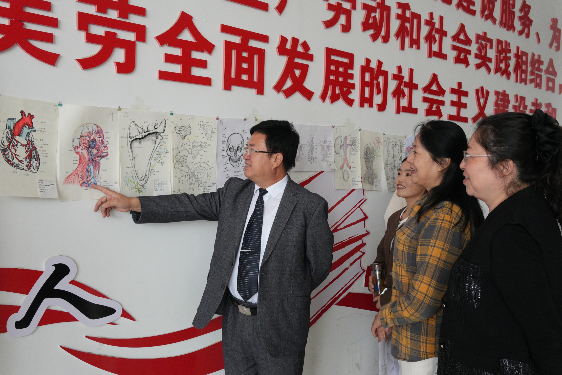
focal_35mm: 38
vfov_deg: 35.5
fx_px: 585
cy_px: 188
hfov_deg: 51.3
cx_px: 281
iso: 2000
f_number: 7.1
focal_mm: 25
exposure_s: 1/100
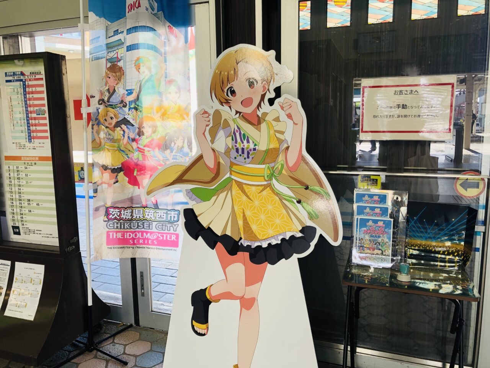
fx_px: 396
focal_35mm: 28
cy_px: 184
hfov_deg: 63.4
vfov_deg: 49.7
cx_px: 245
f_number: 1.8
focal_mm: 3.99
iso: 25
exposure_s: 1/120
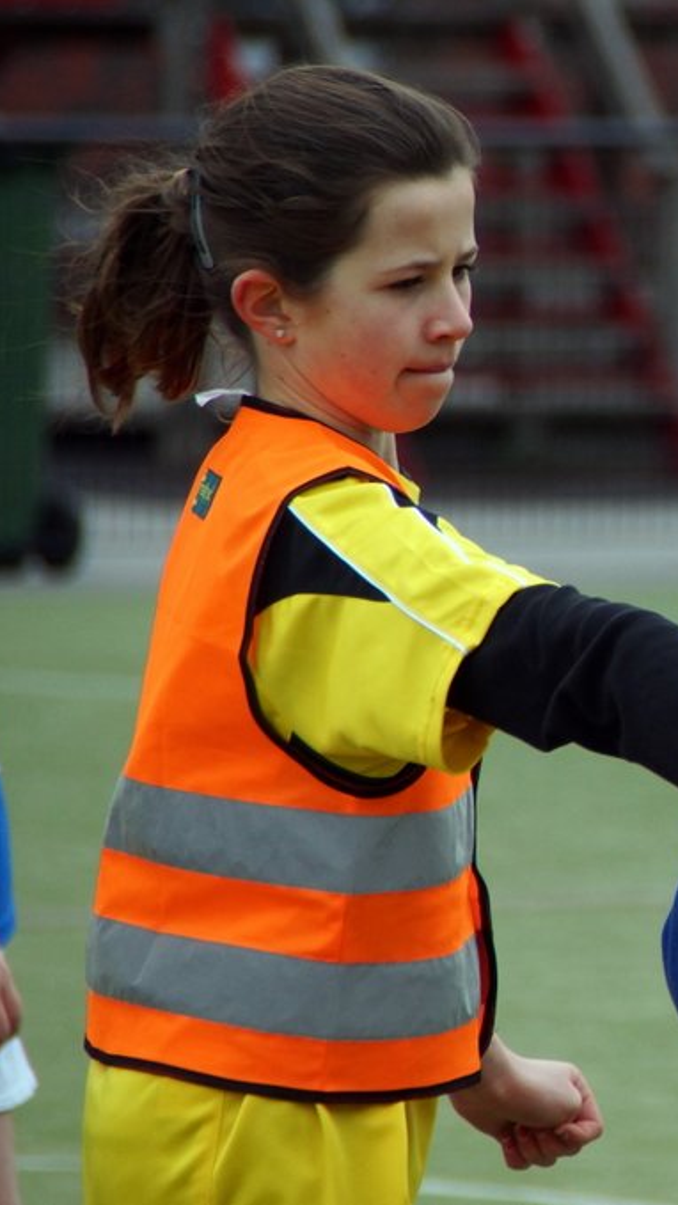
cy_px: 602
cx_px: 838
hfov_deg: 2.6
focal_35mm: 474
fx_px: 15147
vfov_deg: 4.6
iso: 400
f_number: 6.3
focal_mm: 200
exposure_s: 1/800
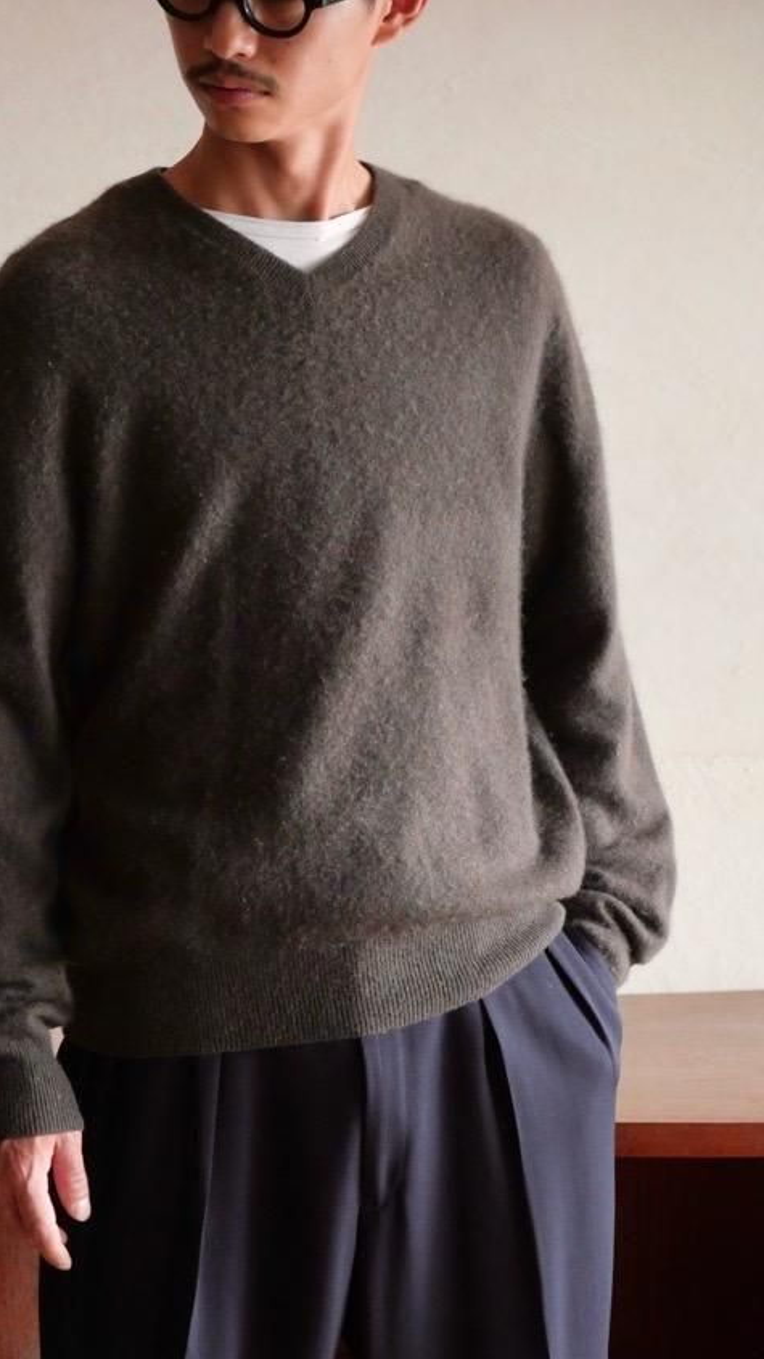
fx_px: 4756
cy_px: 683
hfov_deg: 9.2
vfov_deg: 16.3
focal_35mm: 132
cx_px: 277
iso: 3200
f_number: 4
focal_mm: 60
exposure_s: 1/125
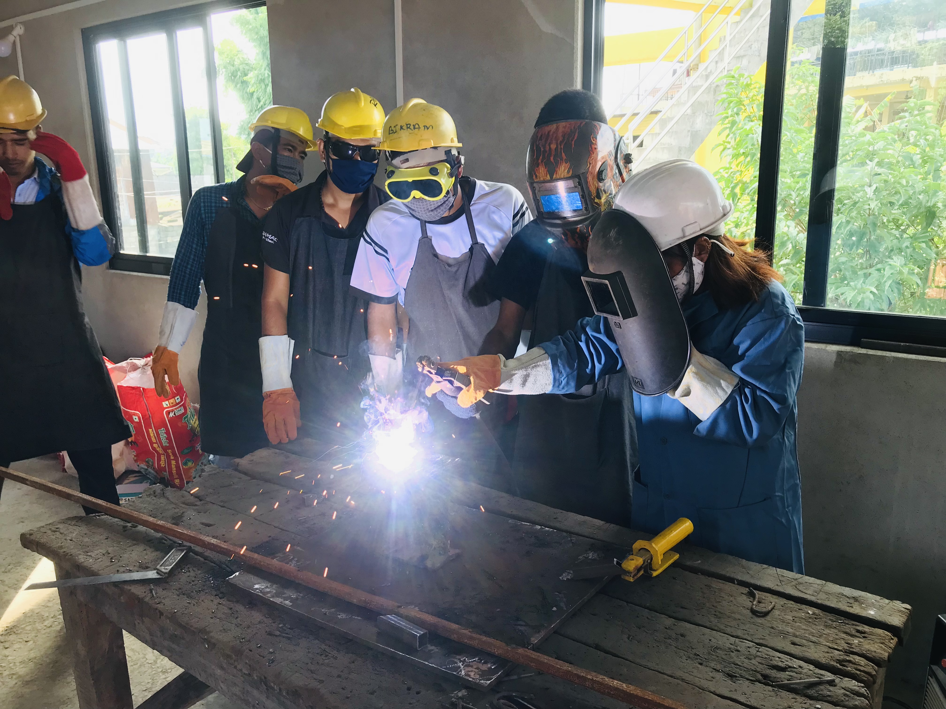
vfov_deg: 49.7
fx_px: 765
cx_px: 473
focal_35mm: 28
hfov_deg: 63.4
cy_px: 354
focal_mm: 3.99
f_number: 1.8
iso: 20
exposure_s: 1/118
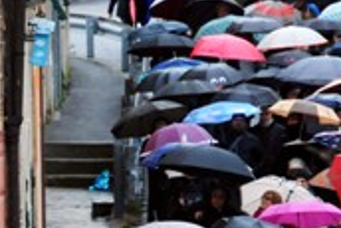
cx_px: 37
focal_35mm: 715
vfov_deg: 1.9
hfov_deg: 2.9
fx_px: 6778
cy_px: 228
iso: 1250
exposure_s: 1/160
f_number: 7.1
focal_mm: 140
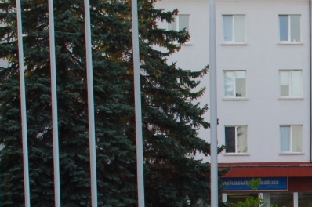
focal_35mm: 172
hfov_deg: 11.5
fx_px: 1488
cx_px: 456
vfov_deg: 7.9
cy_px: 261
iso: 250
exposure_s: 1/50
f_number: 10
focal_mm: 28
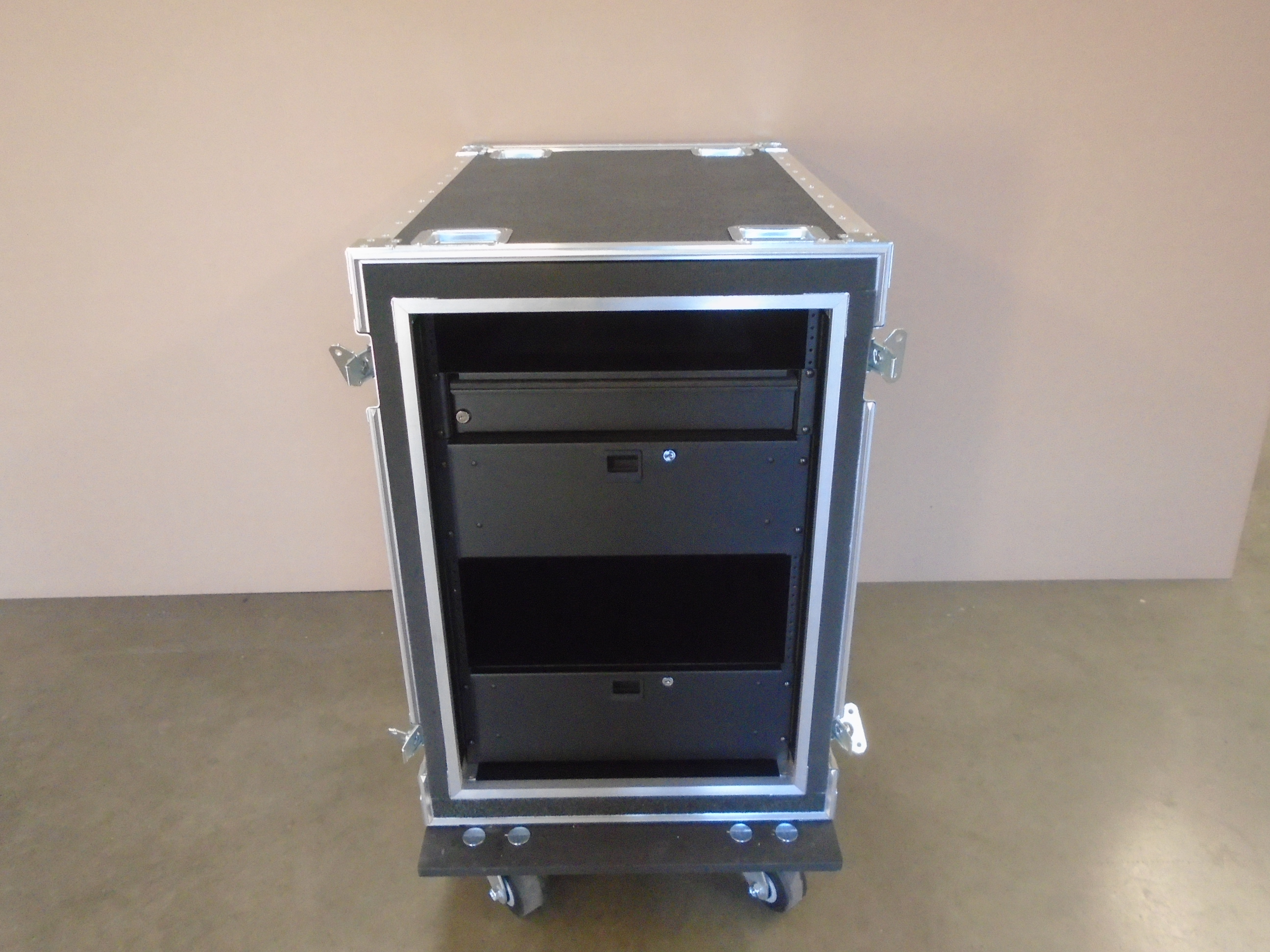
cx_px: 635
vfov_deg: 53.1
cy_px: 476
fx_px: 954
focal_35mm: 26
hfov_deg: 67.3
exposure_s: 1/20
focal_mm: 4.6
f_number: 3.2
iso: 640
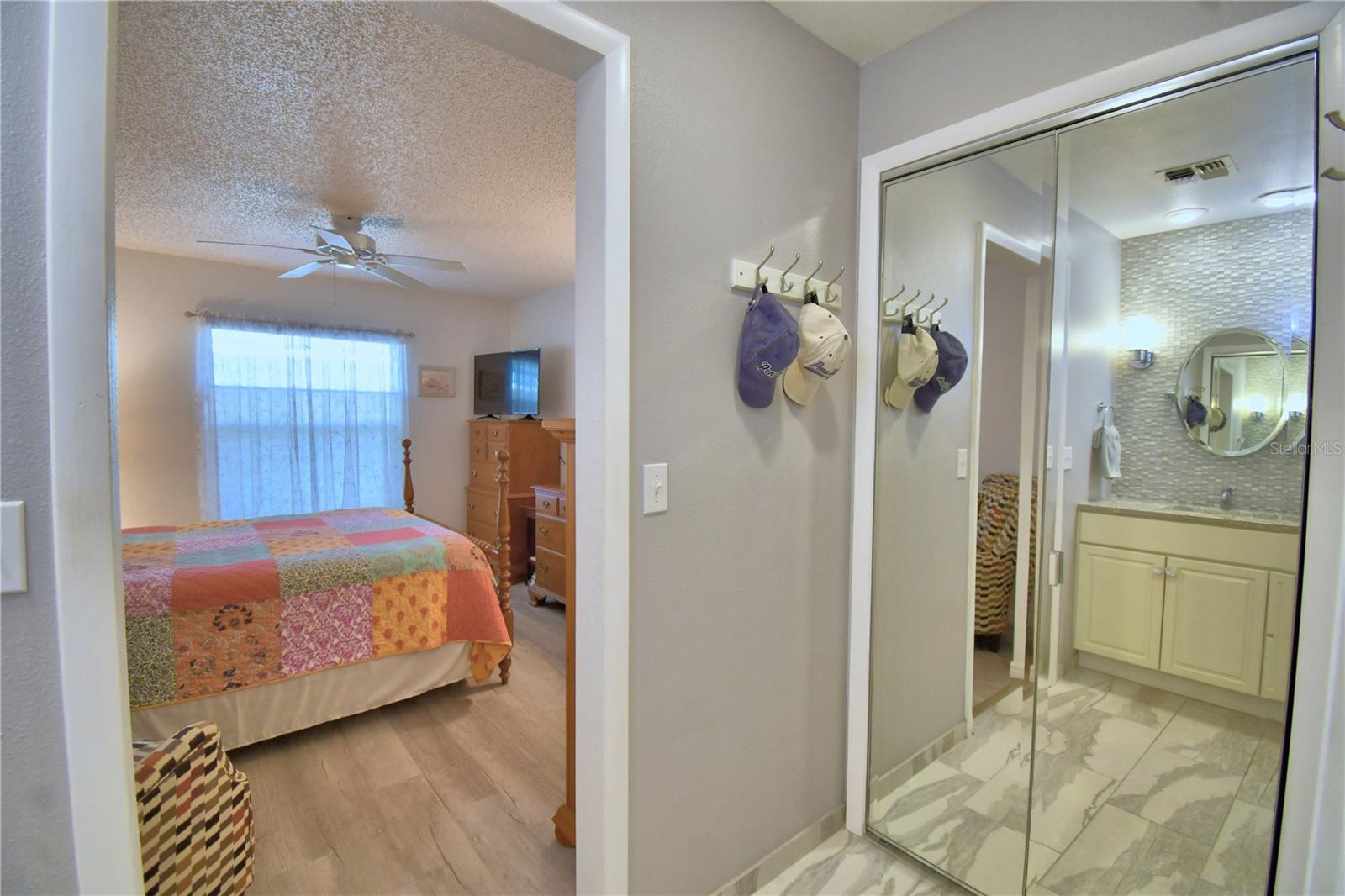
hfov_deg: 100.4
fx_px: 560
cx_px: 672
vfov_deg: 77.3
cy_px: 448
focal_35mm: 15
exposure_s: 1/80
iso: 400
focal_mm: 10
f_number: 4.5
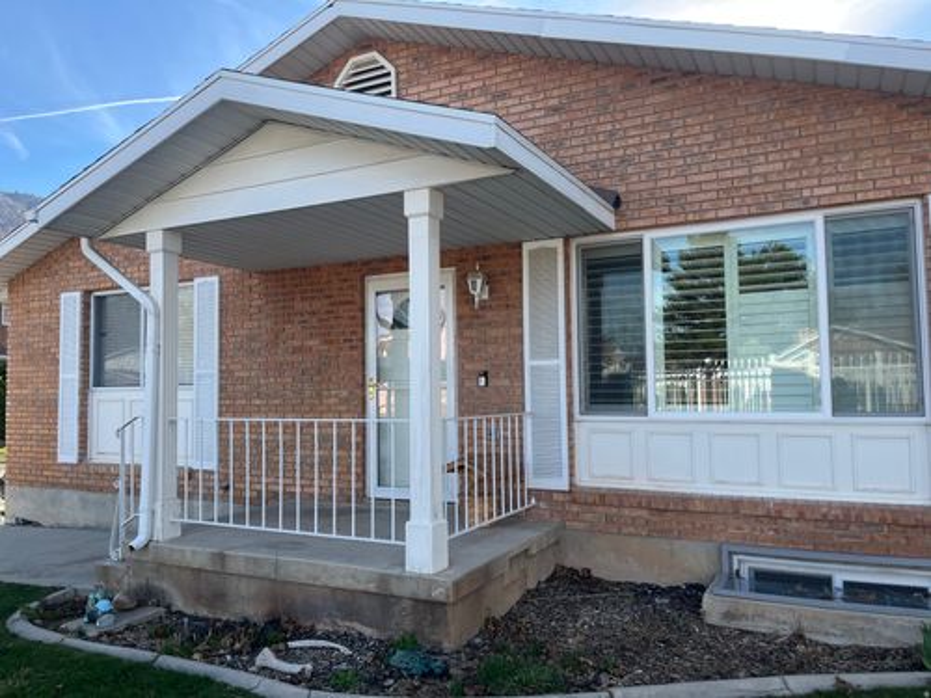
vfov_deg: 53.1
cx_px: 466
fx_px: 699
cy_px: 349
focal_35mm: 26
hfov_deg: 67.3
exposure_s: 1/833
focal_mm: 5.1
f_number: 1.6
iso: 50
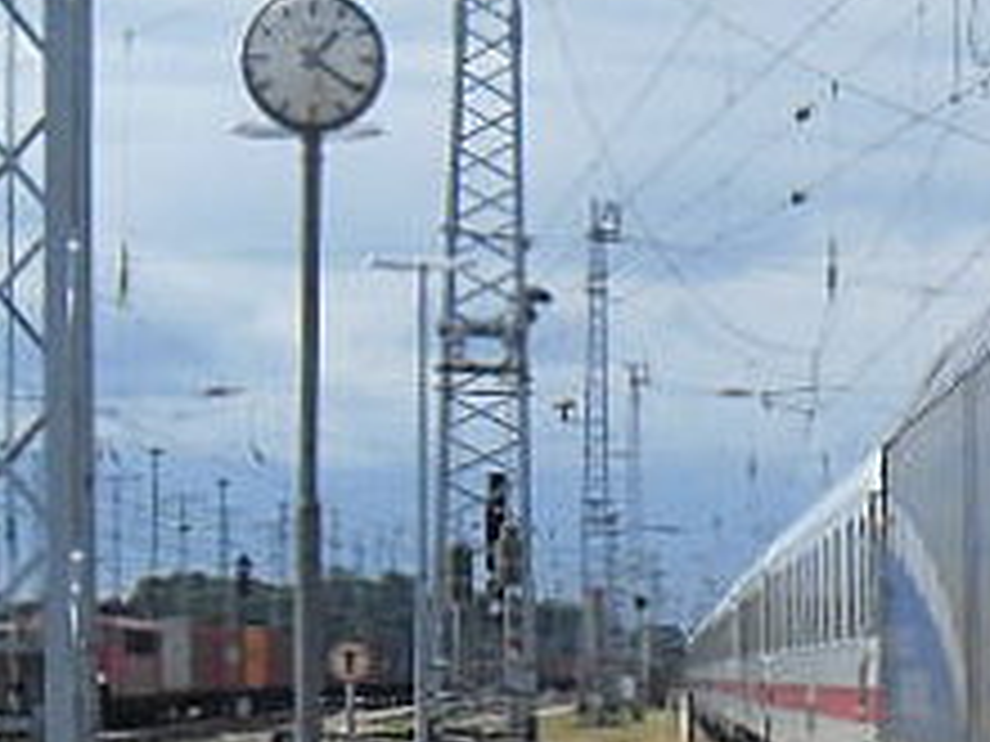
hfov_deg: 11.9
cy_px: 540
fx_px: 4519
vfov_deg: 9.4
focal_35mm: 158
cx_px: 1508
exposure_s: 1/250
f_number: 7
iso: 80
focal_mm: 6.3
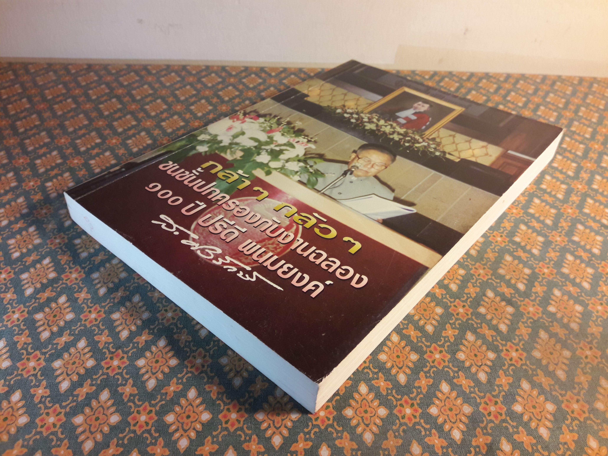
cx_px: 304
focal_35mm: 28
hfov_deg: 63.4
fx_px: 492
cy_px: 228
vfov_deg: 49.7
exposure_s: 1/33
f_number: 1.9
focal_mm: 3.7
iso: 80
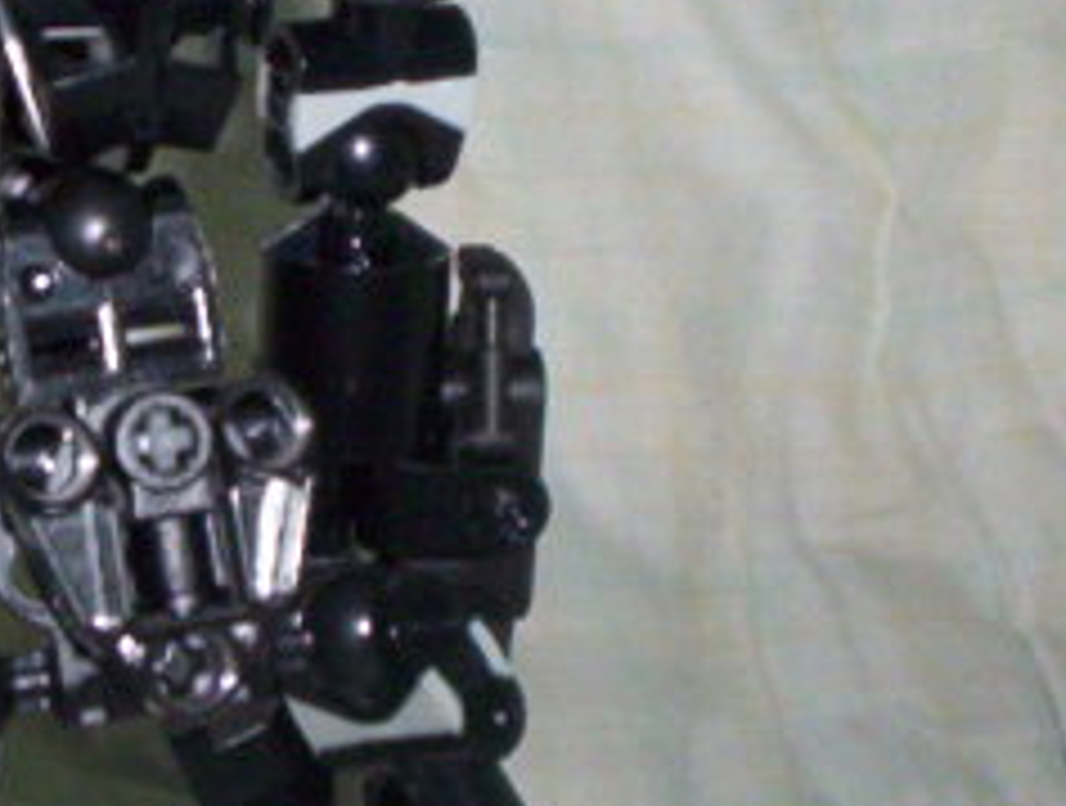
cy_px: 243
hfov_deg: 14.9
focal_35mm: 131
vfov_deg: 11.4
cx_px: 207
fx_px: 4044
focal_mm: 4.99
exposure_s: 1/60
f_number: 4.5
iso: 140
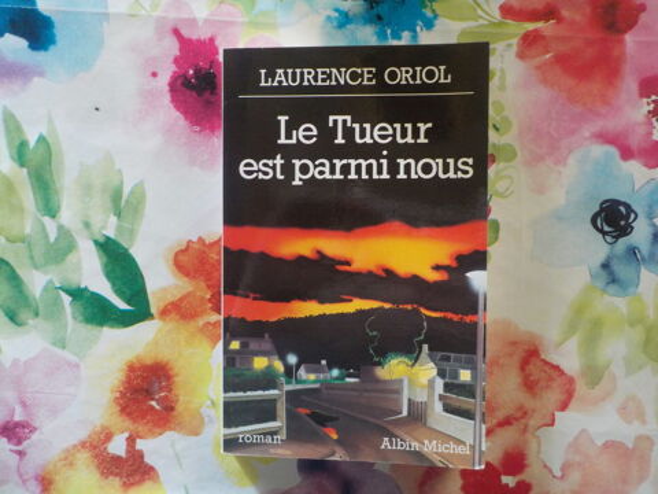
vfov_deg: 46.8
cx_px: 329
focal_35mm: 30
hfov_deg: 60.0
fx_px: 570
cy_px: 247
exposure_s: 1/10
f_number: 3.3
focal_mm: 4.1
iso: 400
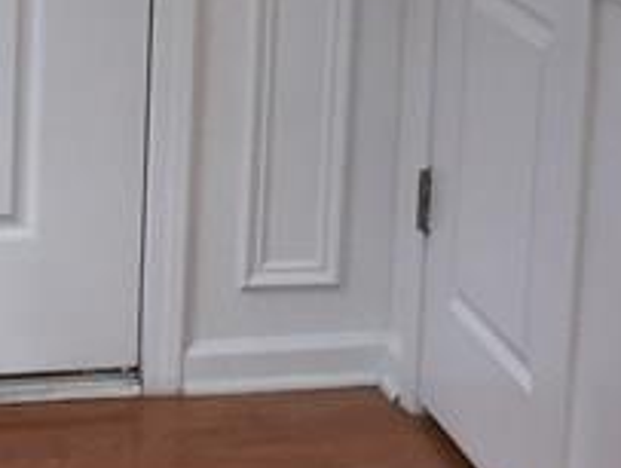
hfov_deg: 13.4
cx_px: 486
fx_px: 2624
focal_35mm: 146
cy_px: -80
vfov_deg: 10.1
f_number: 2.2
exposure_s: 1/30
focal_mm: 4.15
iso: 32
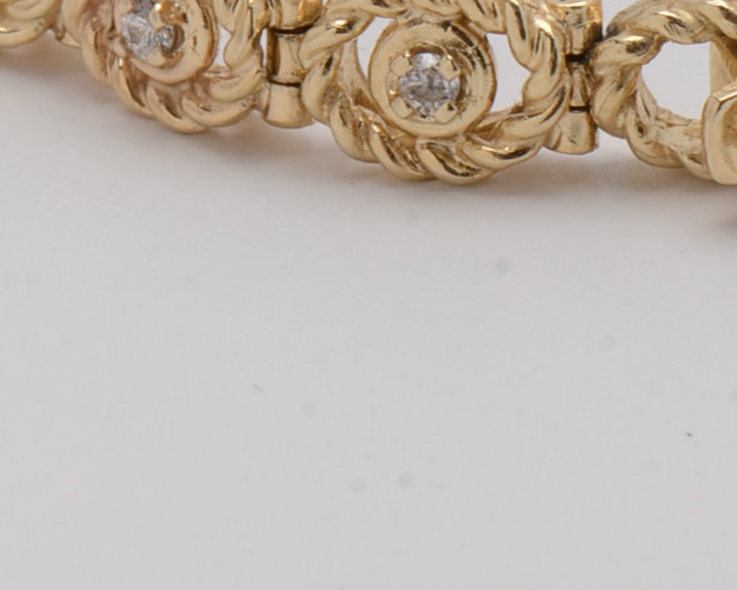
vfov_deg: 3.3
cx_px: 1043
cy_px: -185
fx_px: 10250
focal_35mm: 470
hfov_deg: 4.1
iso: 200
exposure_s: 1/125
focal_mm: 85
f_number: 18
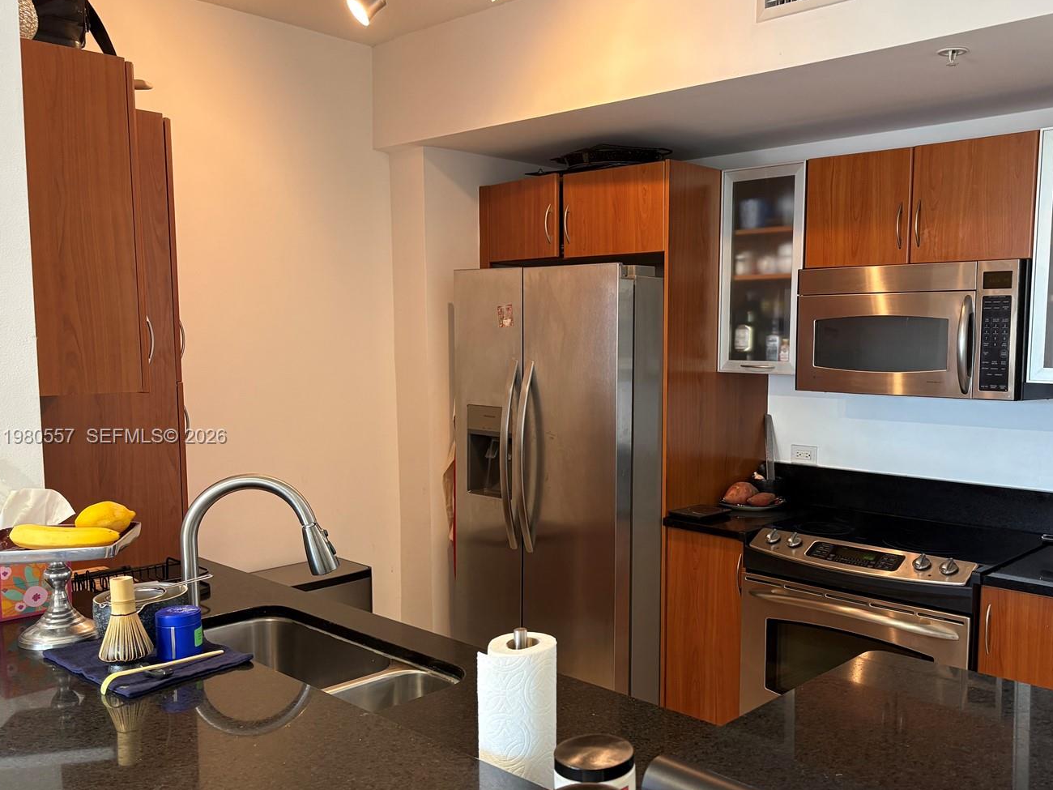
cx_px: 622
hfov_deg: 56.5
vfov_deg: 44.1
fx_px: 973
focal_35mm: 32
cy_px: 438
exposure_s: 1/60
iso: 125
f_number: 1.6
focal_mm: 5.96
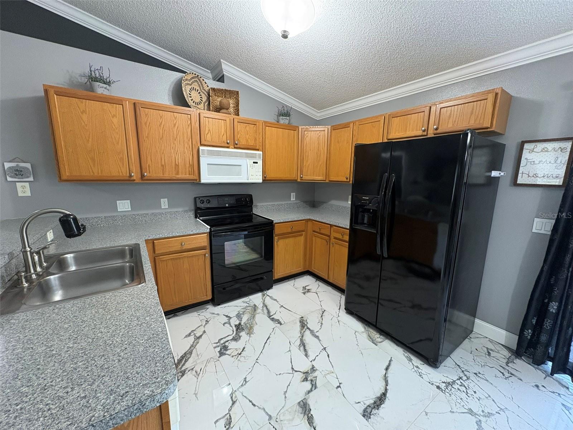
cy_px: 215
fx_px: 232
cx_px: 286
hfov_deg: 102.1
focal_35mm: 14
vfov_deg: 85.7
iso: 400
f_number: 2.2
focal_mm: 2.22
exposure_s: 1/60
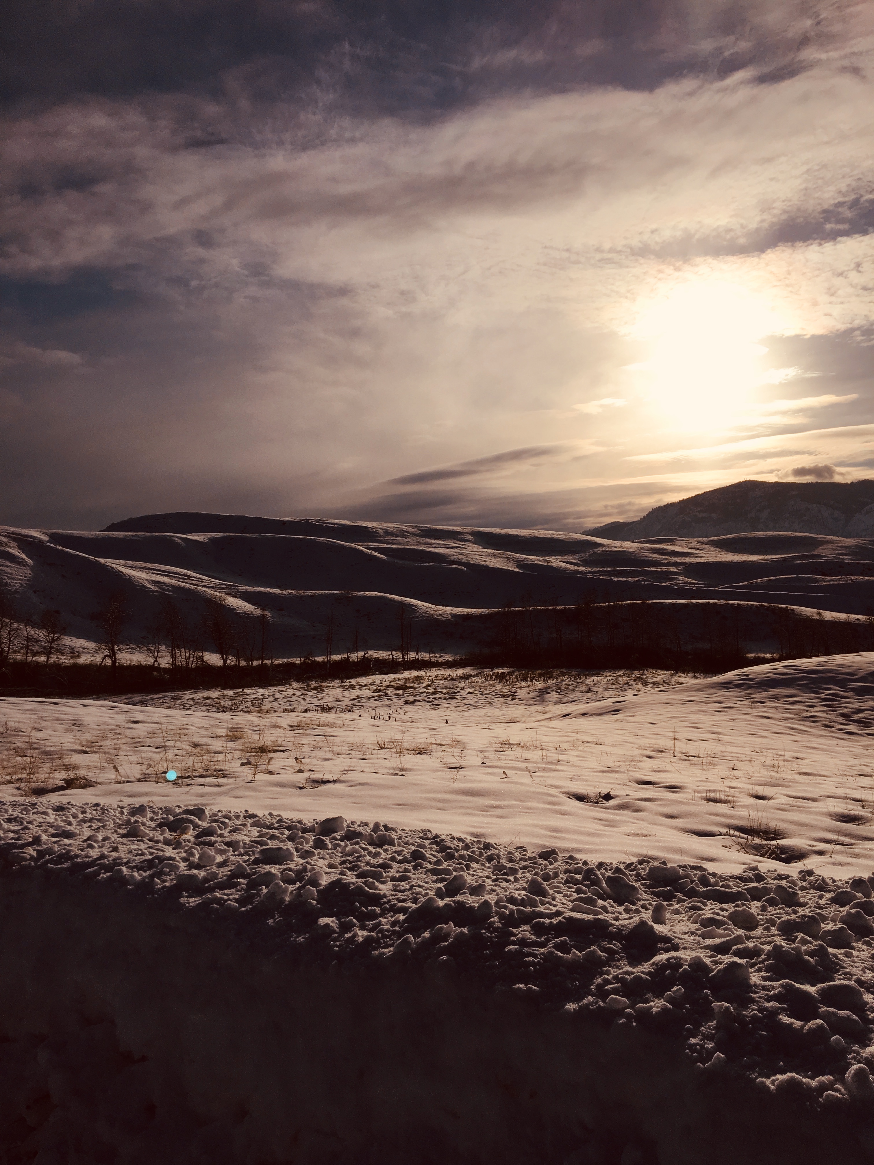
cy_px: 582
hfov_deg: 48.2
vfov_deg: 61.7
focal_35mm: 29
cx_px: 437
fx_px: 976
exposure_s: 1/12821
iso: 25
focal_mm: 4.15
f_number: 2.2
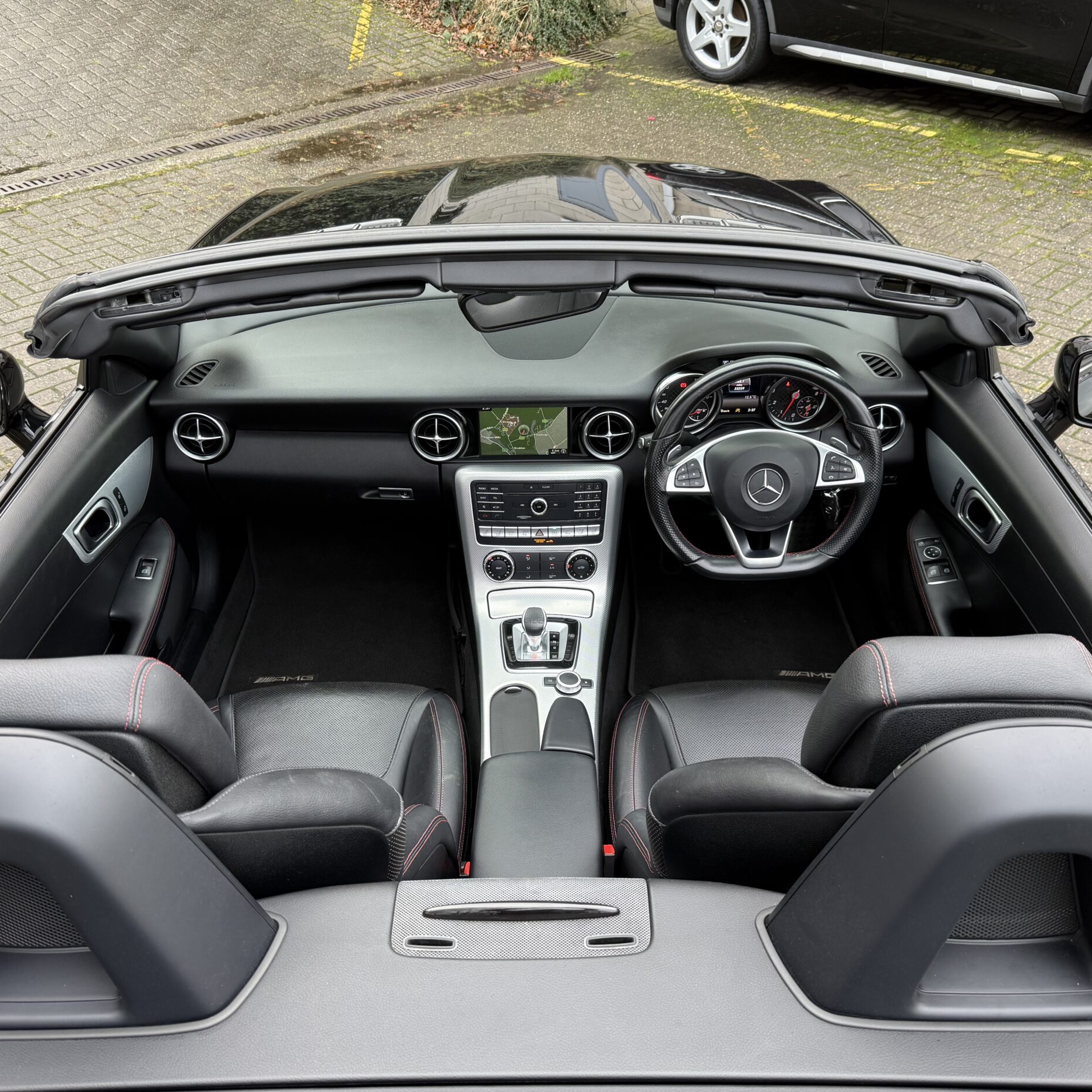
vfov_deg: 55.6
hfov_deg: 55.6
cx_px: 552
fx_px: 1035
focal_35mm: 29
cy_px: 557
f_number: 1.78
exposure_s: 1/121
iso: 160
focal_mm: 6.76
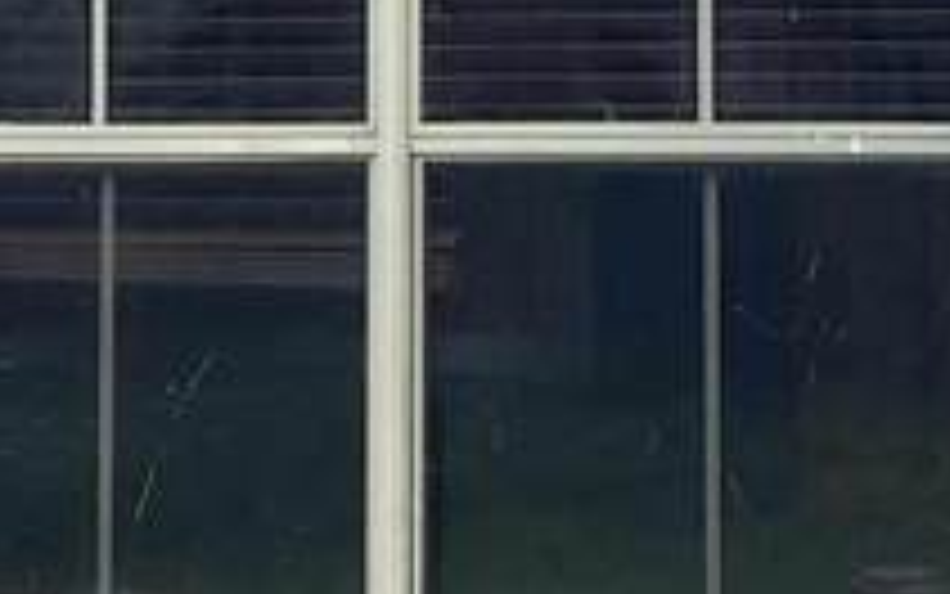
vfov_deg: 7.7
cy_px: -266
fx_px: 4325
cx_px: 851
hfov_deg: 12.4
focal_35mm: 167
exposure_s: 1/490
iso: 50
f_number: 1.5
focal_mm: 5.7
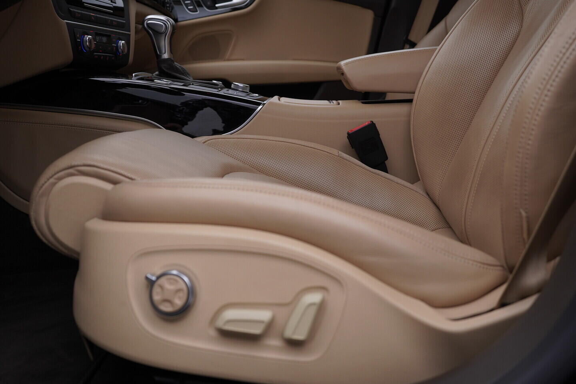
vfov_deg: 36.9
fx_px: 576
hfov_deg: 53.1
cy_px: 192
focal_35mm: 36
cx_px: 288
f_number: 3.5
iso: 125
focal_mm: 24
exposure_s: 1/60
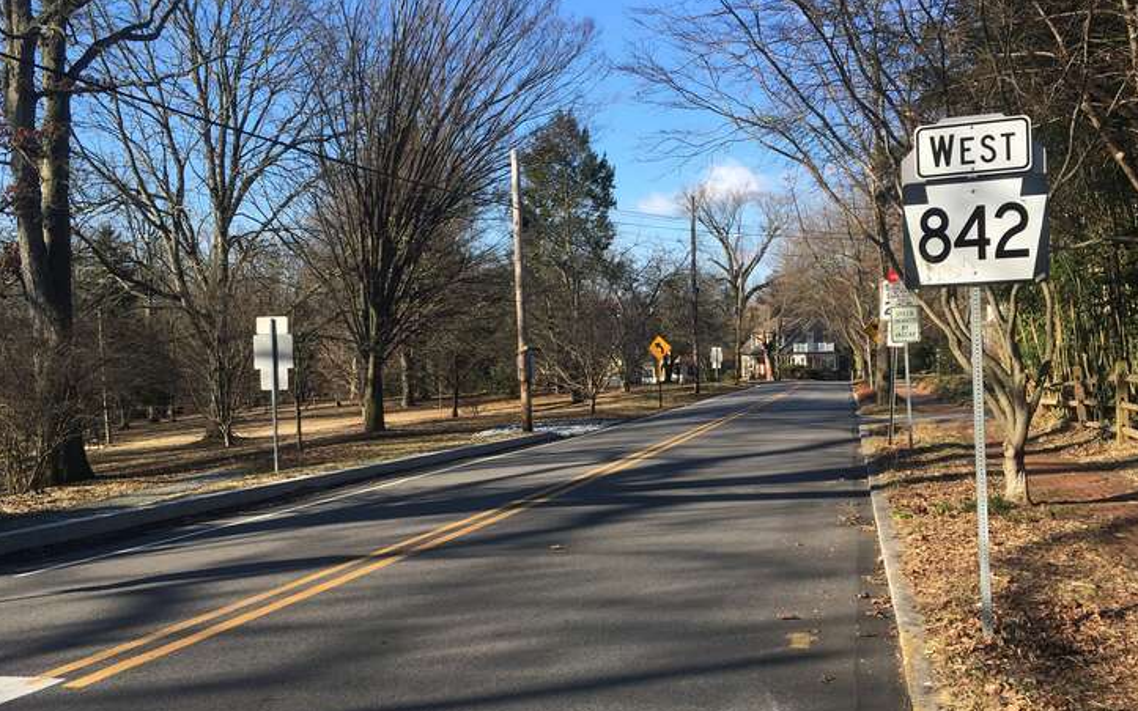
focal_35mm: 34
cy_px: 362
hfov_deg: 56.7
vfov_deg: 37.3
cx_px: 597
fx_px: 1055
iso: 25
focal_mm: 4.15
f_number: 2.2
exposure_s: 1/725
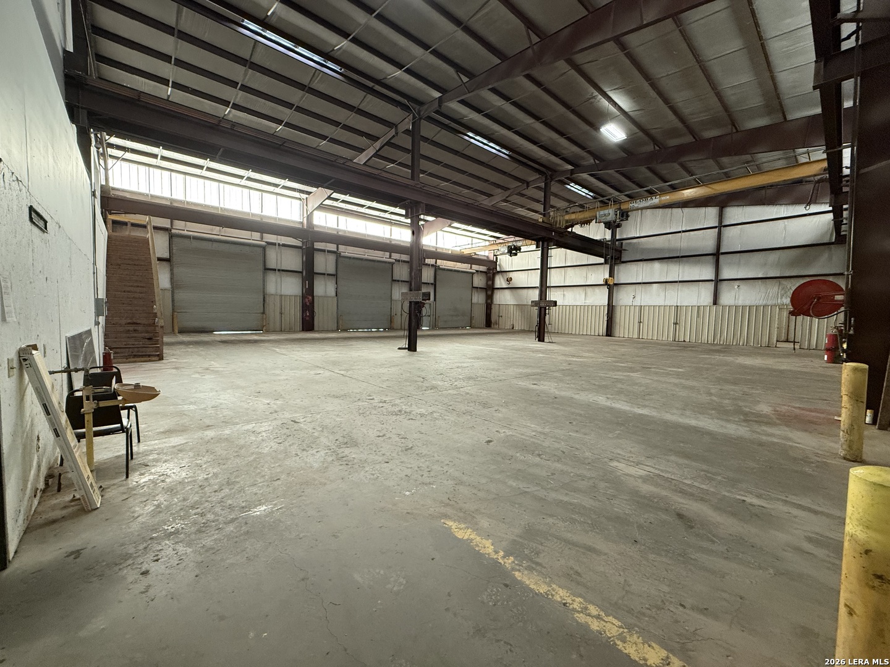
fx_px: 360
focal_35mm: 14
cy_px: 334
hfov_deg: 102.1
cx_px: 445
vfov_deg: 85.7
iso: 320
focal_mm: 2.22
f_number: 2.2
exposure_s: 1/65
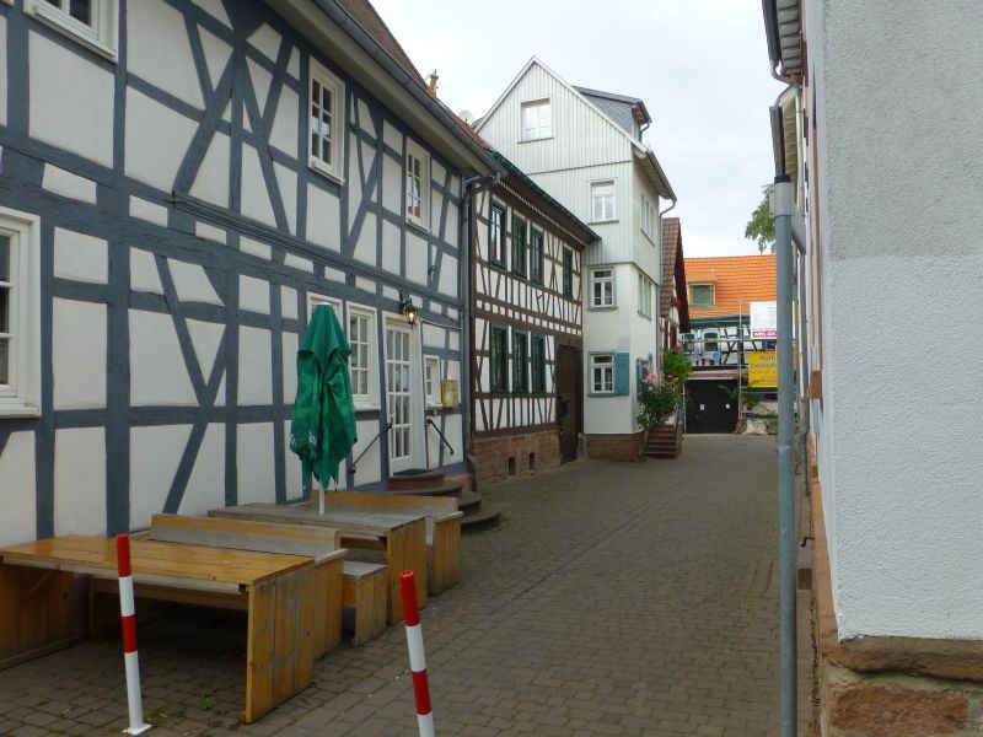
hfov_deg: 69.4
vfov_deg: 54.9
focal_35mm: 25
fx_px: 710
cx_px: 492
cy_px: 368
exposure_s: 1/200
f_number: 4
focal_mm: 4.3
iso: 100
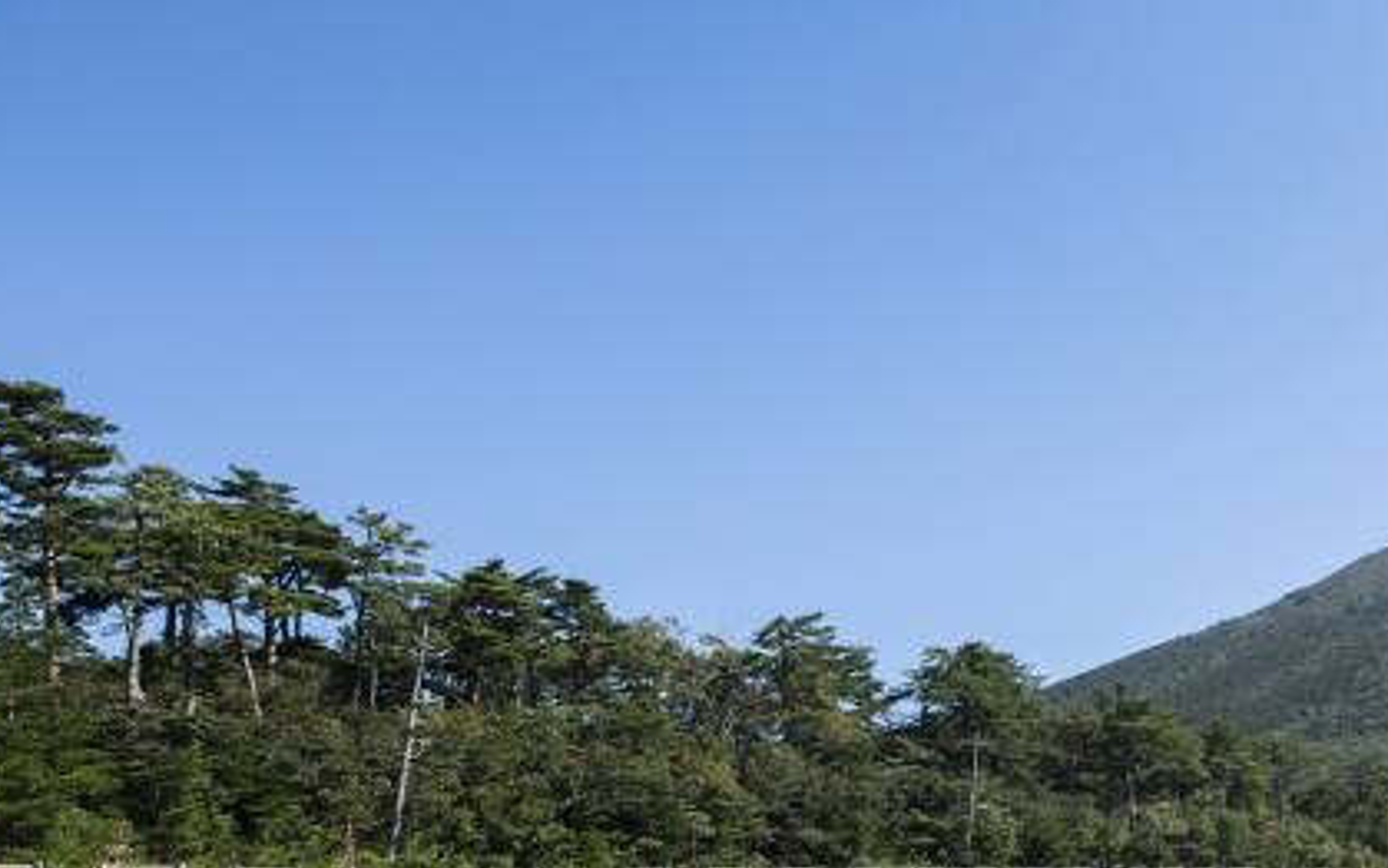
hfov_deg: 44.9
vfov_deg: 36.7
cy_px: 724
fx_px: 1248
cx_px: 1507
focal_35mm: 33
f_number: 5.6
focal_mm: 14
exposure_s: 1/800
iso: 100
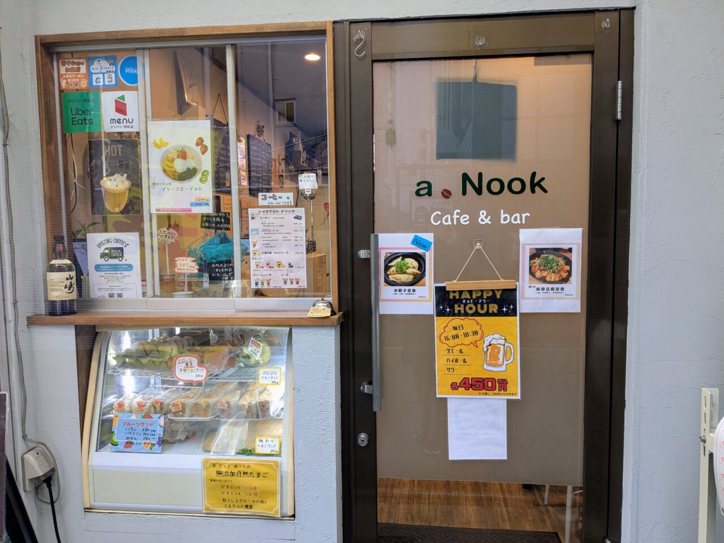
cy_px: 272
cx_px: 362
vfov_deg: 51.4
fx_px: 565
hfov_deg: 65.3
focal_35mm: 27
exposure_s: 1/60
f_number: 1.73
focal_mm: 4.38
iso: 92
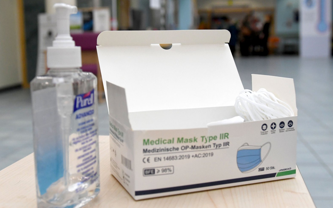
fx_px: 436
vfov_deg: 26.9
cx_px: 148
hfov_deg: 41.8
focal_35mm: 48
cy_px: 95
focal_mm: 24
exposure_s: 1/800
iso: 1600
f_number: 3.5
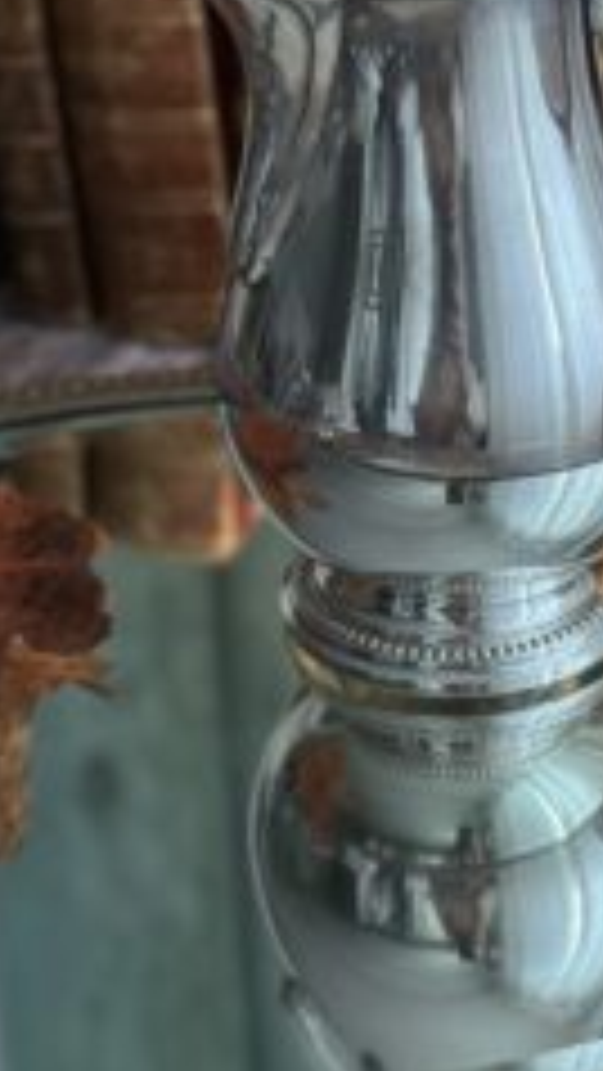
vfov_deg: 24.0
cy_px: 324
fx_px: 2500
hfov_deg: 13.6
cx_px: 590
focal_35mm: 88
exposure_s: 1/40
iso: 400
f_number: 1.78
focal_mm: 6.86
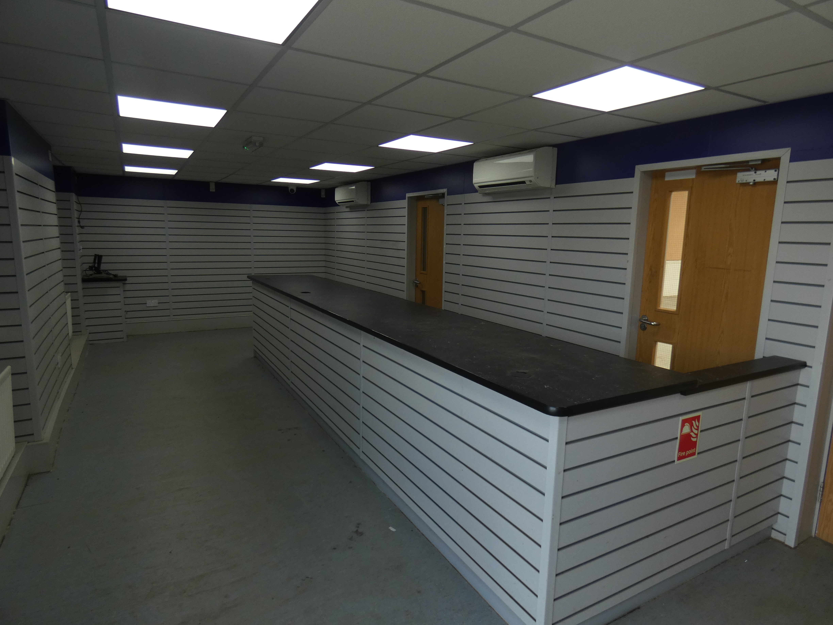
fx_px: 481
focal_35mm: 20
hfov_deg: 81.7
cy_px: 312
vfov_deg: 66.0
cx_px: 416
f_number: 2.8
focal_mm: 3.6
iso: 100
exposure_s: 1/125
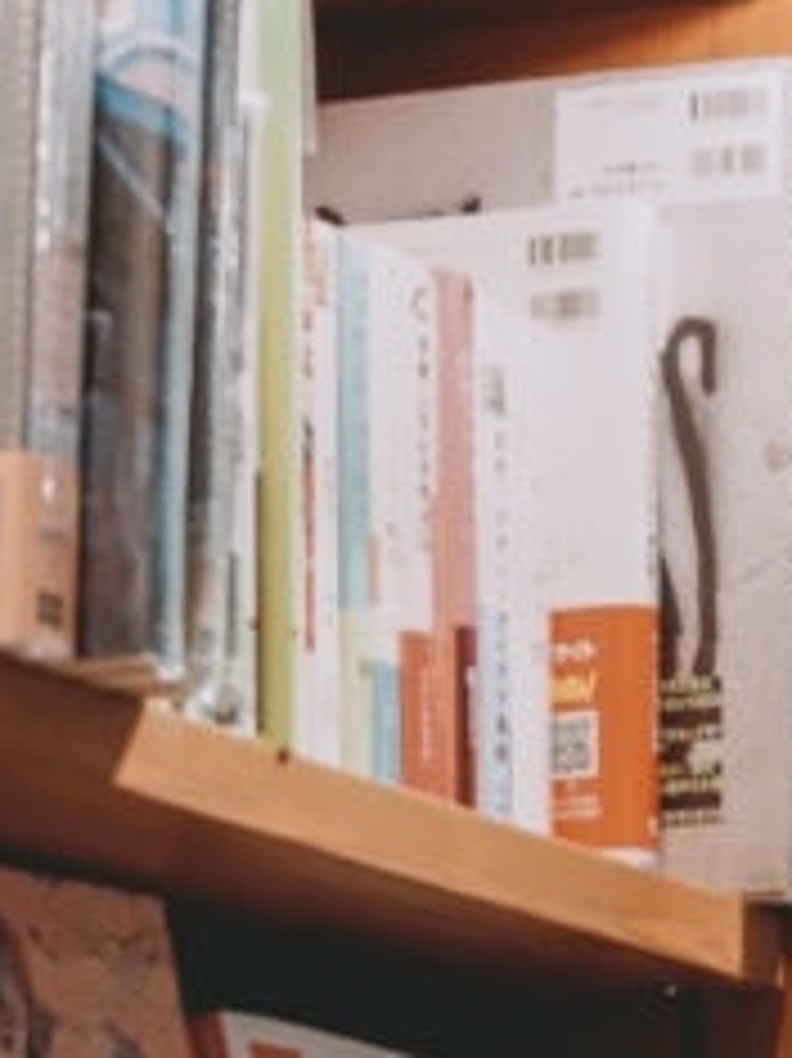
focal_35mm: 230
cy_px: 1990
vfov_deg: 8.3
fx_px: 7023
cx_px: 1658
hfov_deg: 6.3
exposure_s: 1/25
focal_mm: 45
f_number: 5.6
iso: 800
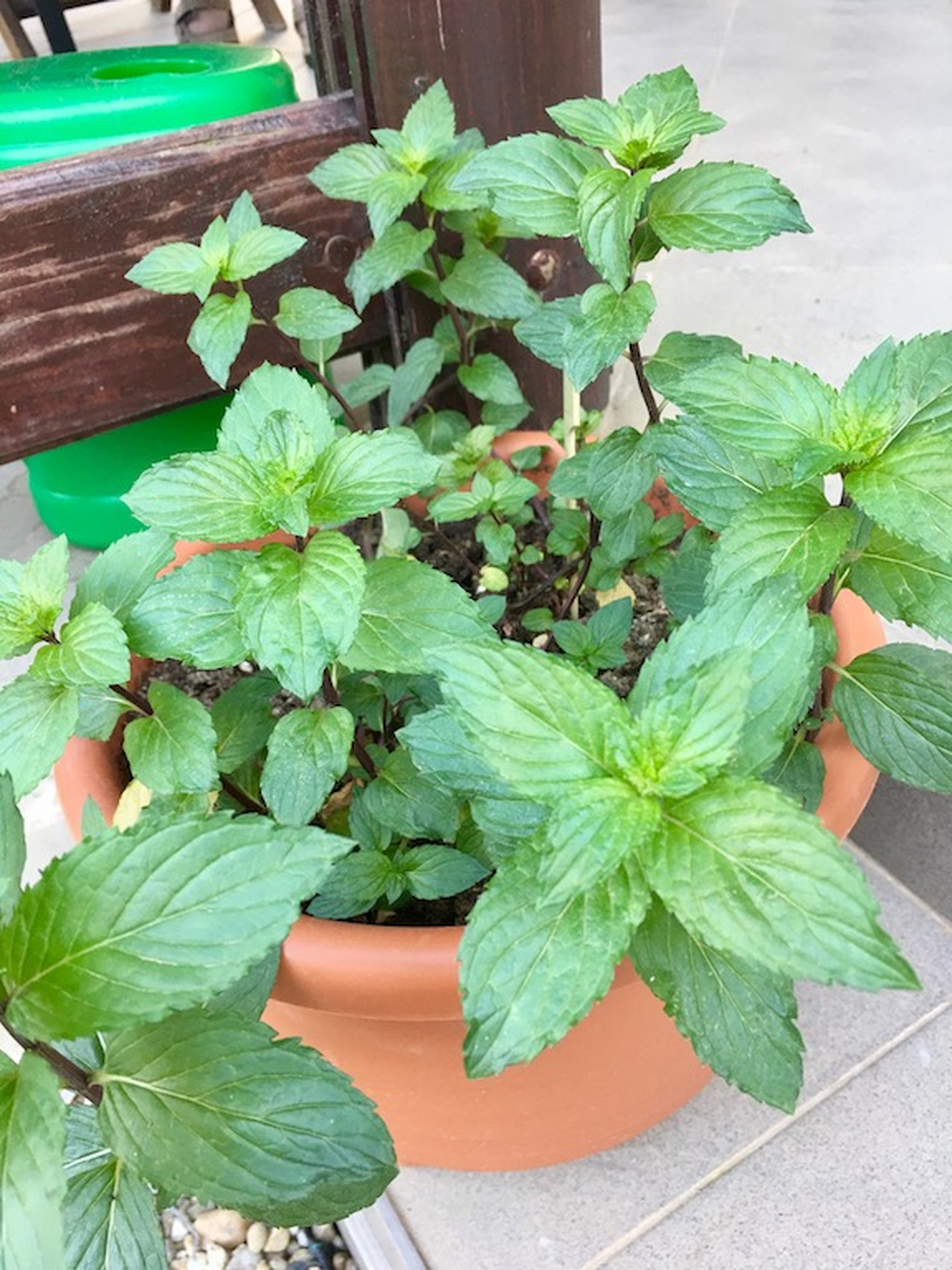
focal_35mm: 29
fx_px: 1063
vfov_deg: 61.7
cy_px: 635
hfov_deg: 48.2
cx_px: 476
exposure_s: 1/33
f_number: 2.2
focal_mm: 4.15
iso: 40
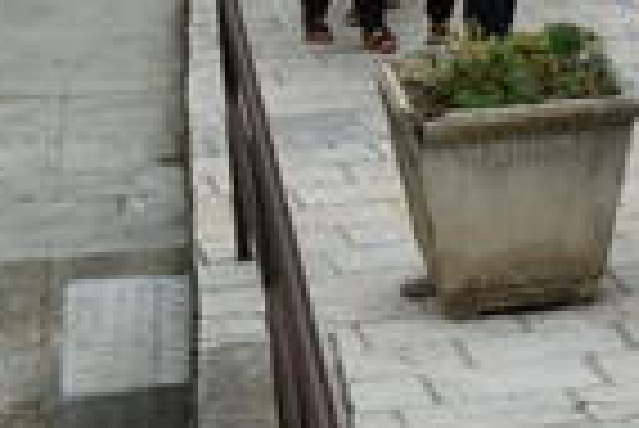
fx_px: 3283
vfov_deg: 7.4
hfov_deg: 10.9
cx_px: 770
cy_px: -126
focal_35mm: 185
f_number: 4.5
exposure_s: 1/250
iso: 320
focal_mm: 35
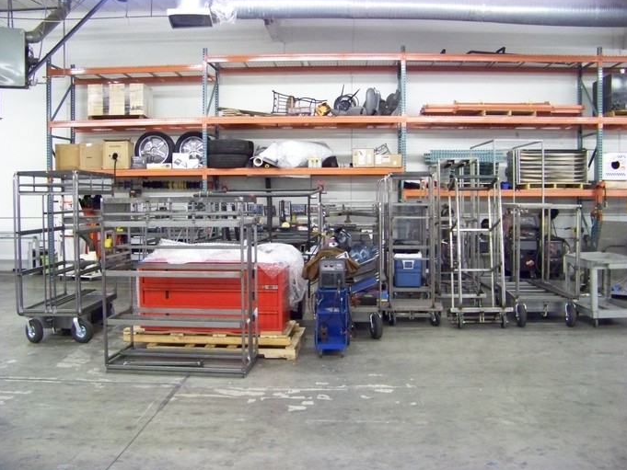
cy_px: 230
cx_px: 320
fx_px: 670
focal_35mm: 37
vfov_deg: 38.7
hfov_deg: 50.1
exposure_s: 1/30
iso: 722
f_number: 2.8
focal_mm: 5.85
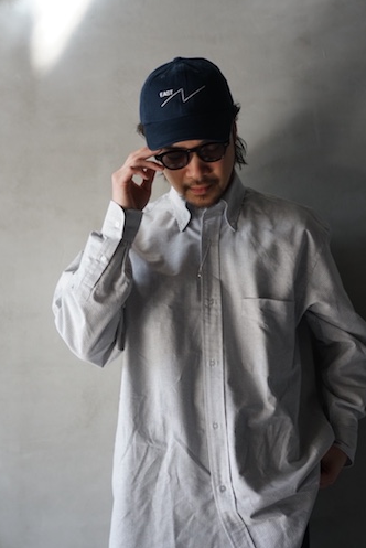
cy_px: 326
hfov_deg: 20.9
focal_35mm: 65
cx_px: 197
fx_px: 990
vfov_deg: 30.9
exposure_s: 1/160
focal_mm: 54
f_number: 4
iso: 800
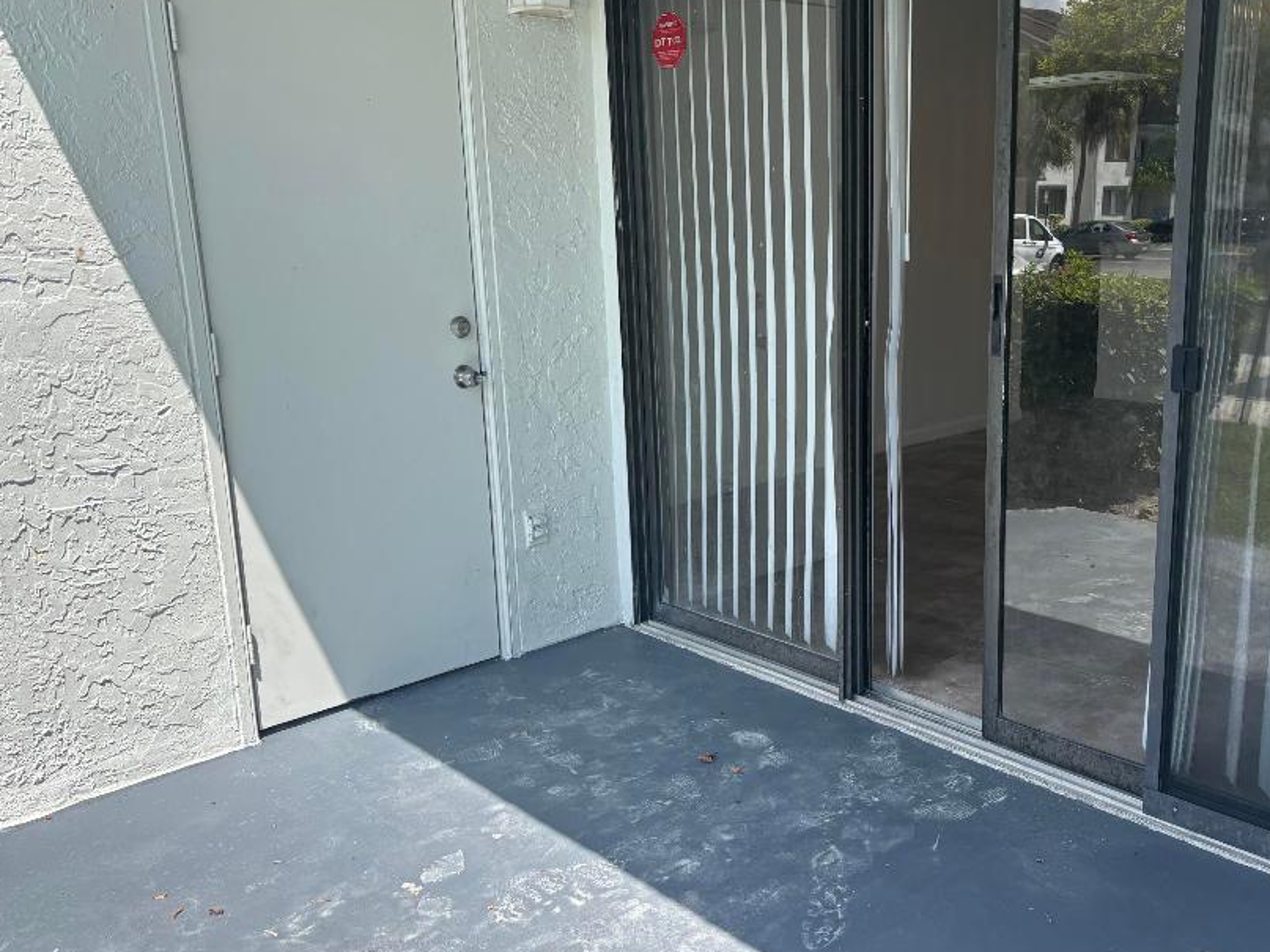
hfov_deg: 55.0
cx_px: 757
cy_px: 485
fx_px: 1211
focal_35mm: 33
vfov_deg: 42.9
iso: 50
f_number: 1.6
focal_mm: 5.96
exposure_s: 1/1328
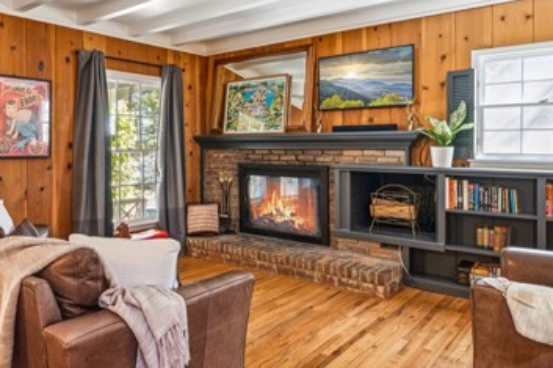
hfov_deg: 62.9
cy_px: 146
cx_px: 224
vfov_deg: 44.4
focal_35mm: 29
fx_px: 448
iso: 100
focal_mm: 16.1
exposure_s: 2.5
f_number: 13
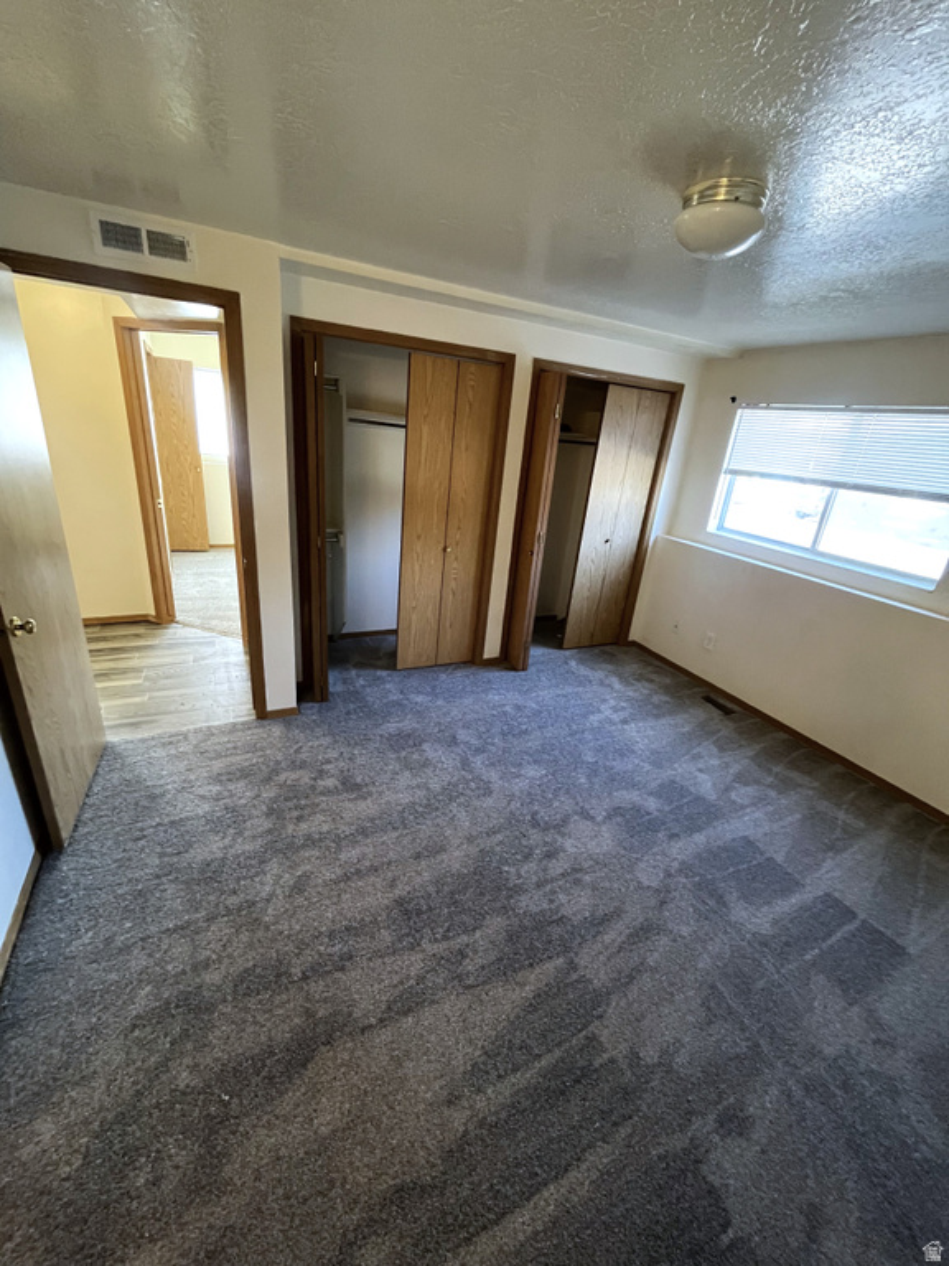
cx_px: 474
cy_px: 633
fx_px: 512
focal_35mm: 14
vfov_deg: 102.1
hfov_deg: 85.7
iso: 640
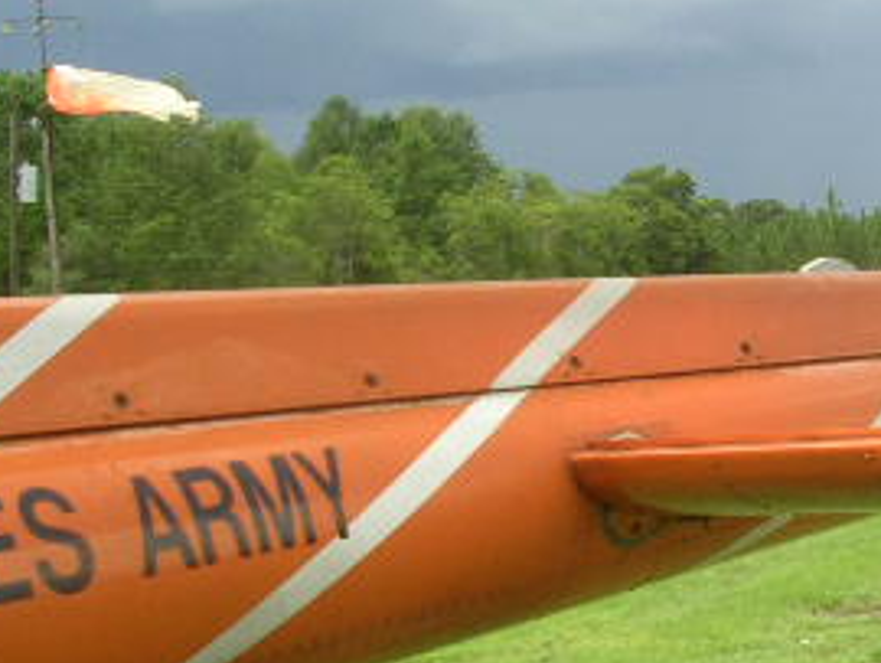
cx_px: 995
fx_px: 2293
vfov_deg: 16.4
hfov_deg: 20.6
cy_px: 356
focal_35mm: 90
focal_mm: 5.8
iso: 50
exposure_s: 1/182
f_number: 5.6
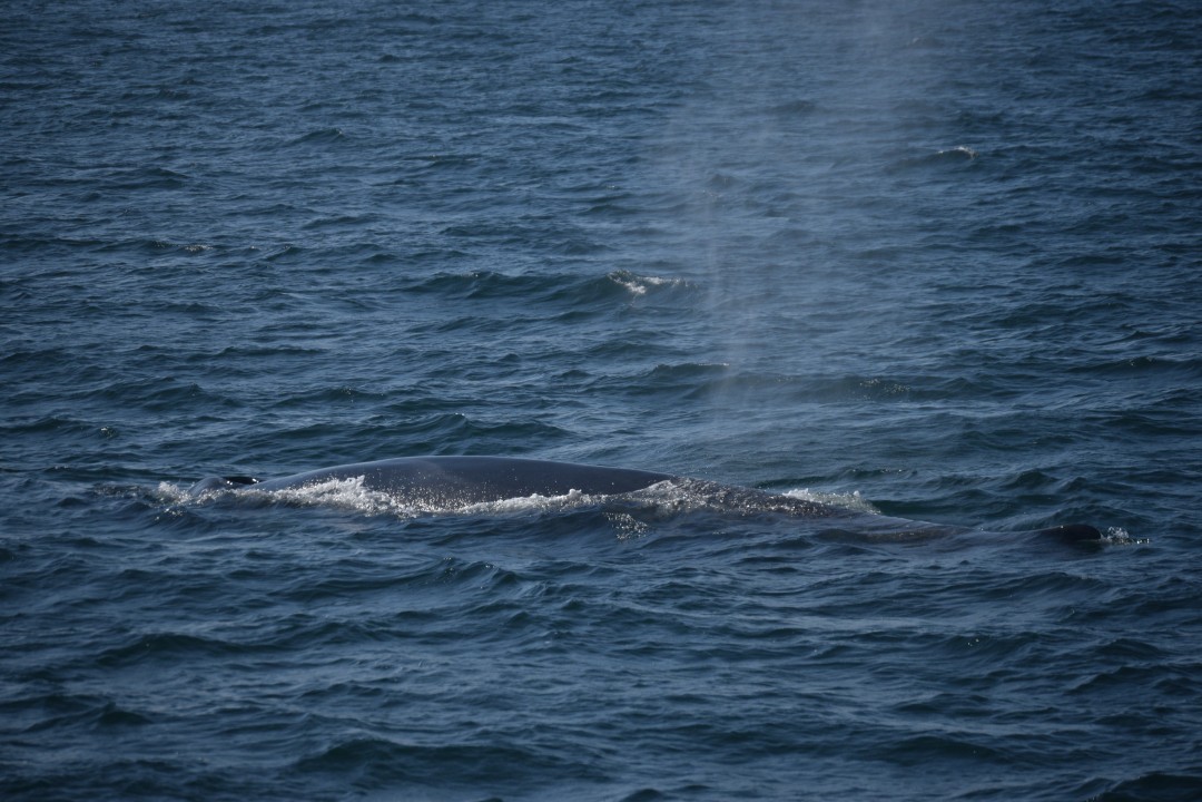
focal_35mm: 232
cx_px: 601
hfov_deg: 8.9
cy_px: 401
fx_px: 7762
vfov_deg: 5.9
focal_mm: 155
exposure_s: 1/4000
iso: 200
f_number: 5.3
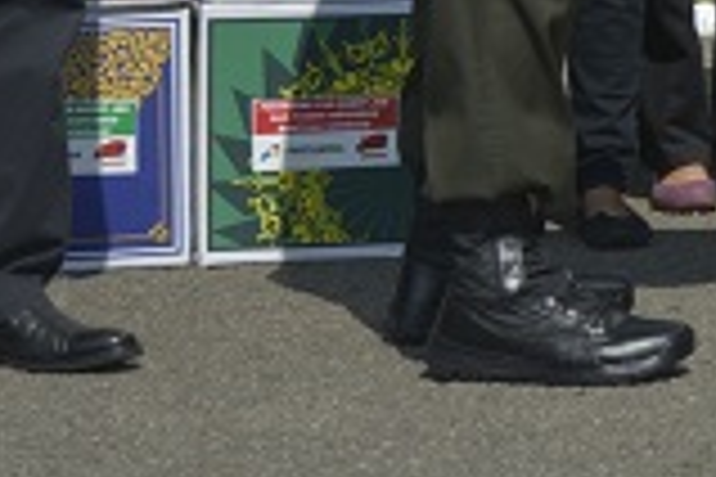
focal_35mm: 191
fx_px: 3798
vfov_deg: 6.9
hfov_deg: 10.3
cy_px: -502
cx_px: 1198
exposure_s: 1/640
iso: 100
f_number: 5.6
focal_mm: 38
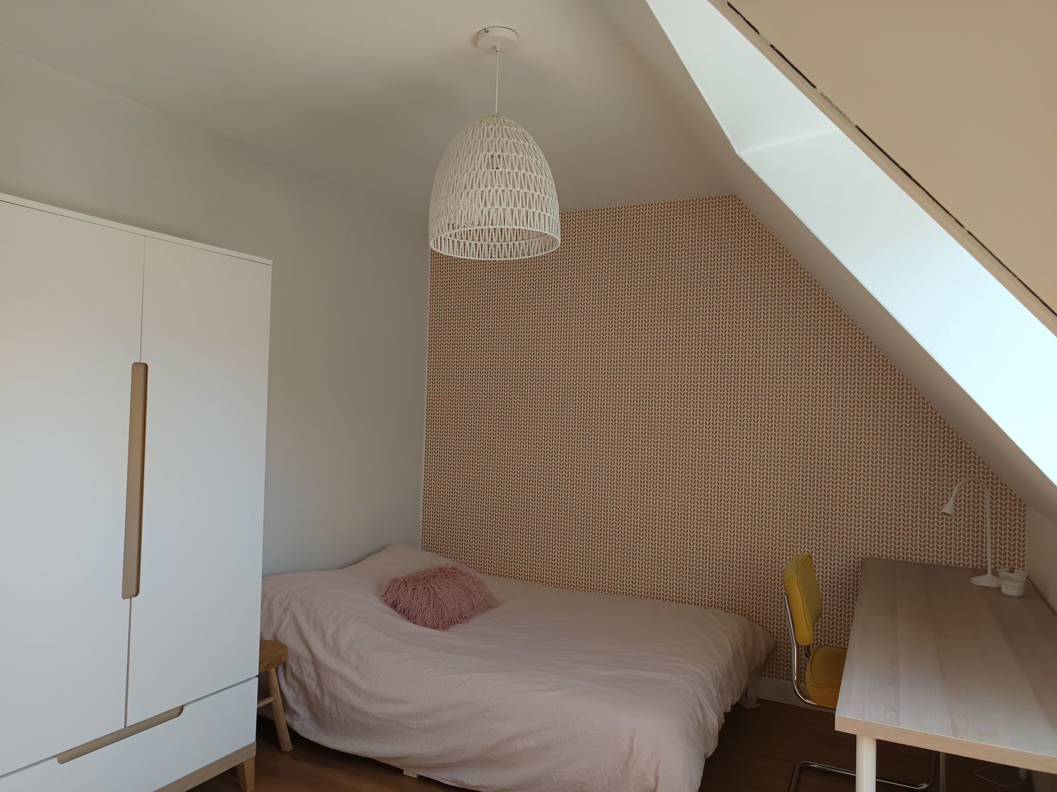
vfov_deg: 56.8
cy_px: 396
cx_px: 528
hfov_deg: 71.6
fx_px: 733
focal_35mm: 24
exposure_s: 1/100
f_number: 1.7
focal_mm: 5.31
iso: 99
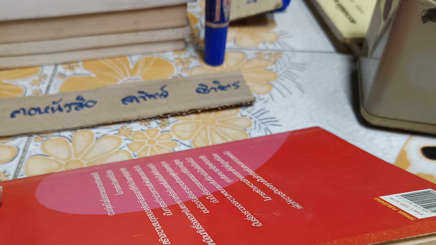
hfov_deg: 48.3
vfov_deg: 27.5
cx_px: 195
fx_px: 486
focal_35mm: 42
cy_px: 214
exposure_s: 1/25
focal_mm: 5.31
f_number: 1.7
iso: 970
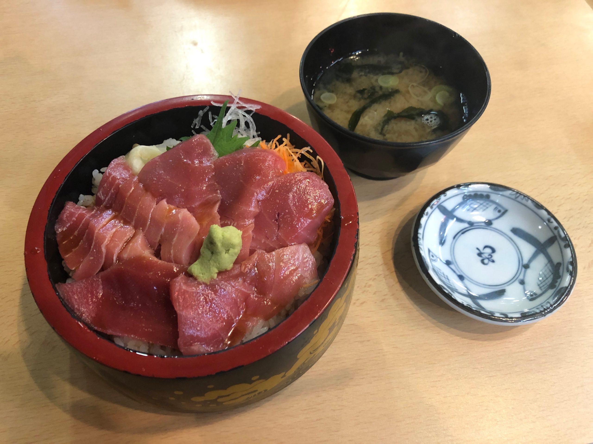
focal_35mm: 28
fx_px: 480
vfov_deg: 49.7
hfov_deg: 63.4
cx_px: 296
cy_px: 222
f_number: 1.8
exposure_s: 1/17
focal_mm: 3.99
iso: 100
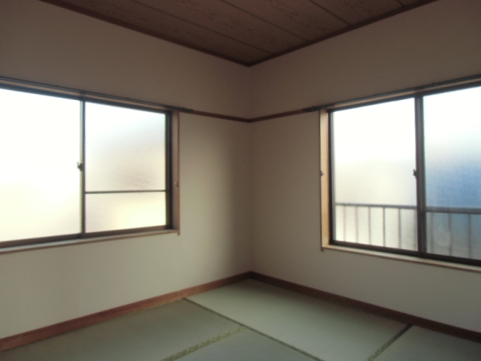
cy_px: 180
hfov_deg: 71.6
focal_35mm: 24
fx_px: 333
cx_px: 240
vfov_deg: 56.8
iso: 64
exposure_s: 1/100
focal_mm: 4.24
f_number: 3
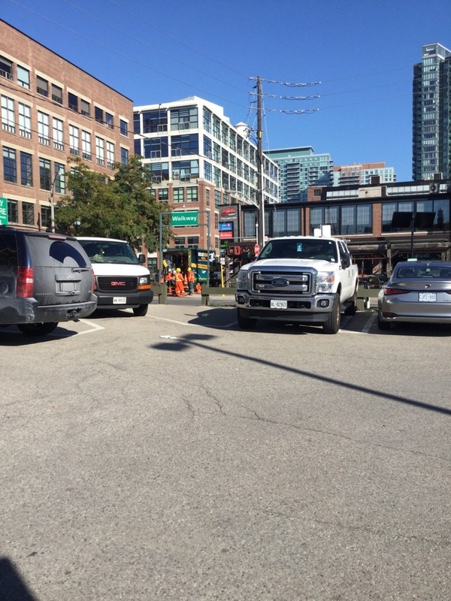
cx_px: 226
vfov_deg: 58.4
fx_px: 539
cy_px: 300
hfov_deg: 45.4
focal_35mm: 31
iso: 25
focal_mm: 3.3
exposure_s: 1/1294
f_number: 2.4
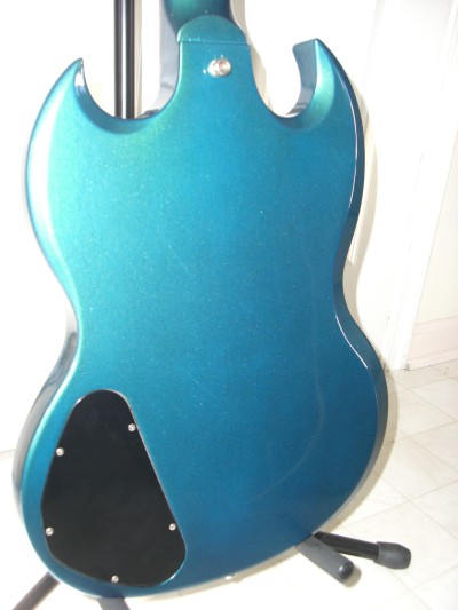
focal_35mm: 38
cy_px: 305
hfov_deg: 37.7
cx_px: 229
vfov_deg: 49.0
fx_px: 670
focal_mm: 6.2
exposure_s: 1/60
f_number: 2.7
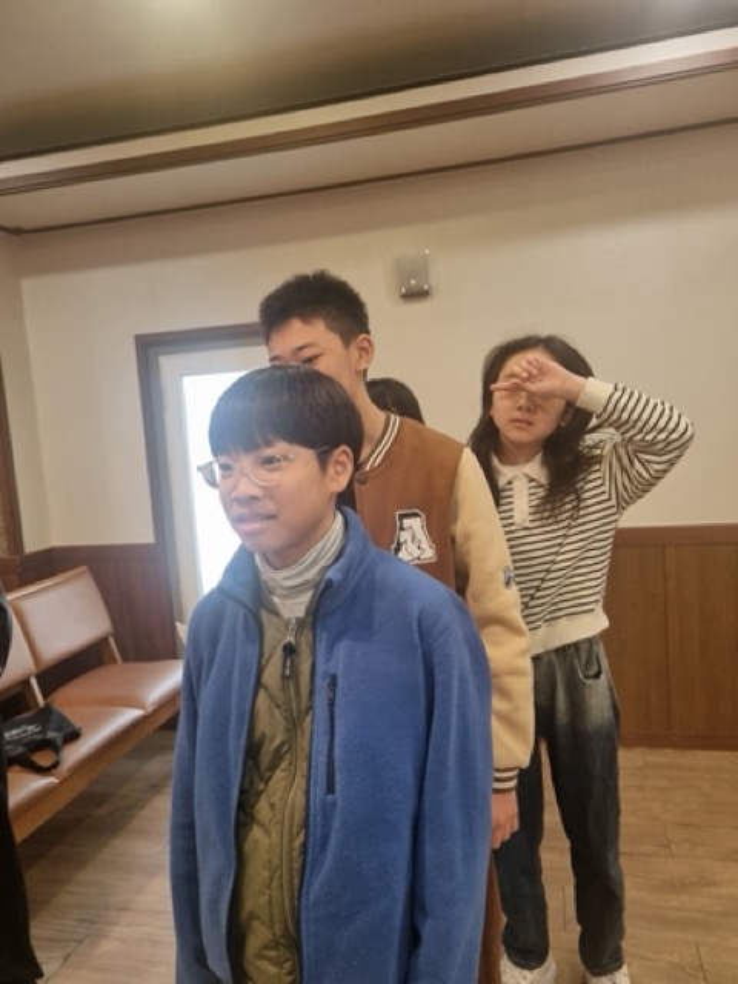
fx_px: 739
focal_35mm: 26
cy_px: 492
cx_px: 369
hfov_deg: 53.1
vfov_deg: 67.3
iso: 160
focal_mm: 5.4
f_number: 1.8
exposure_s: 1/120
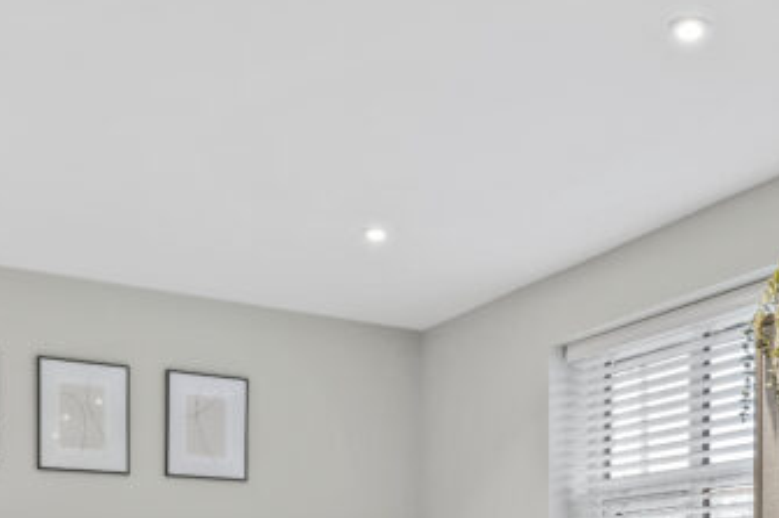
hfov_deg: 37.1
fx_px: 1125
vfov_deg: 23.6
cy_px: 631
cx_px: 605
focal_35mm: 52
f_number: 11
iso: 64
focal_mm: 17
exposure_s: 1/4
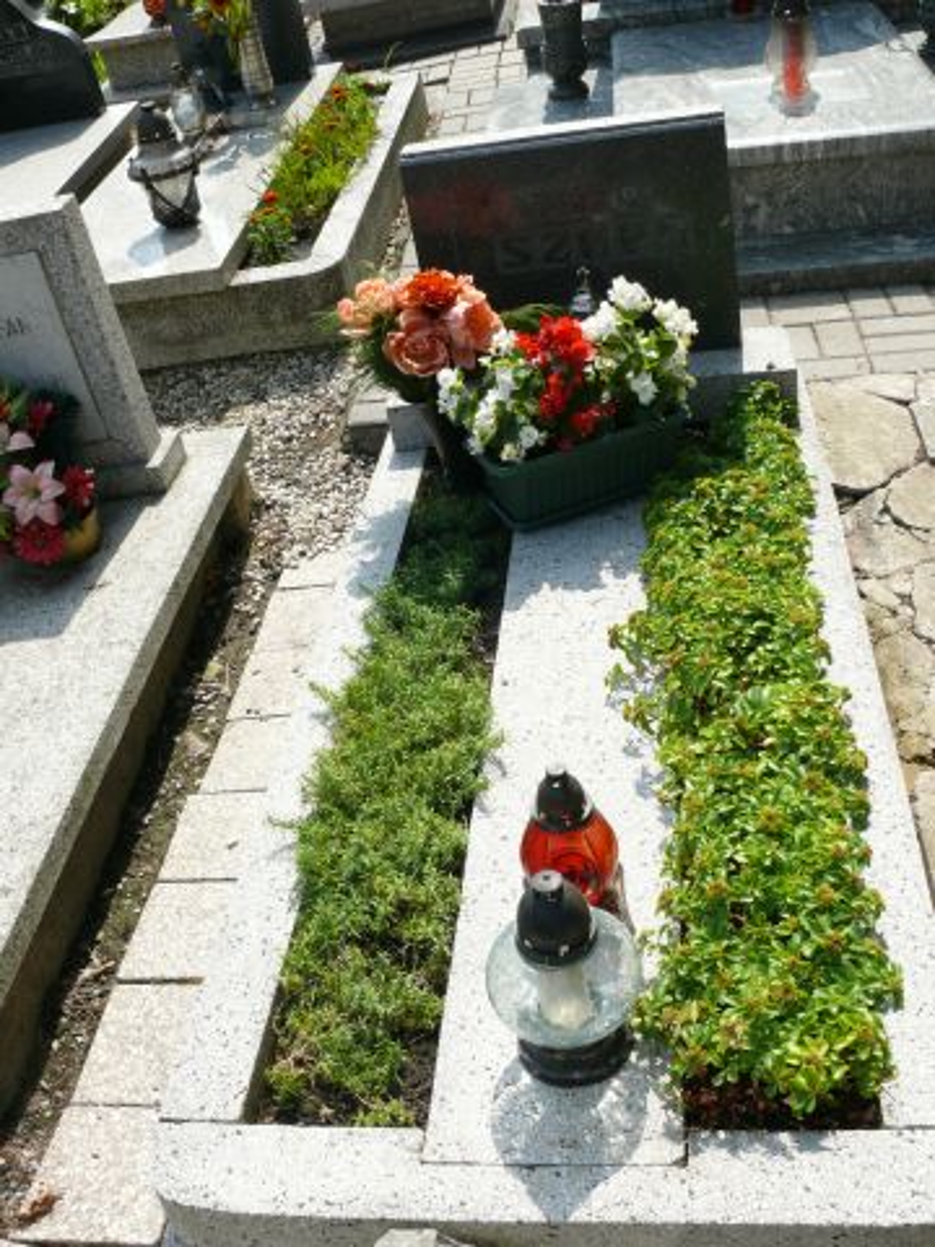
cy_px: 624
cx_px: 468
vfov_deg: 52.6
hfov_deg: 40.7
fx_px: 1260
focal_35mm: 35
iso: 100
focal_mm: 7.4
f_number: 5.6
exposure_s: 1/250
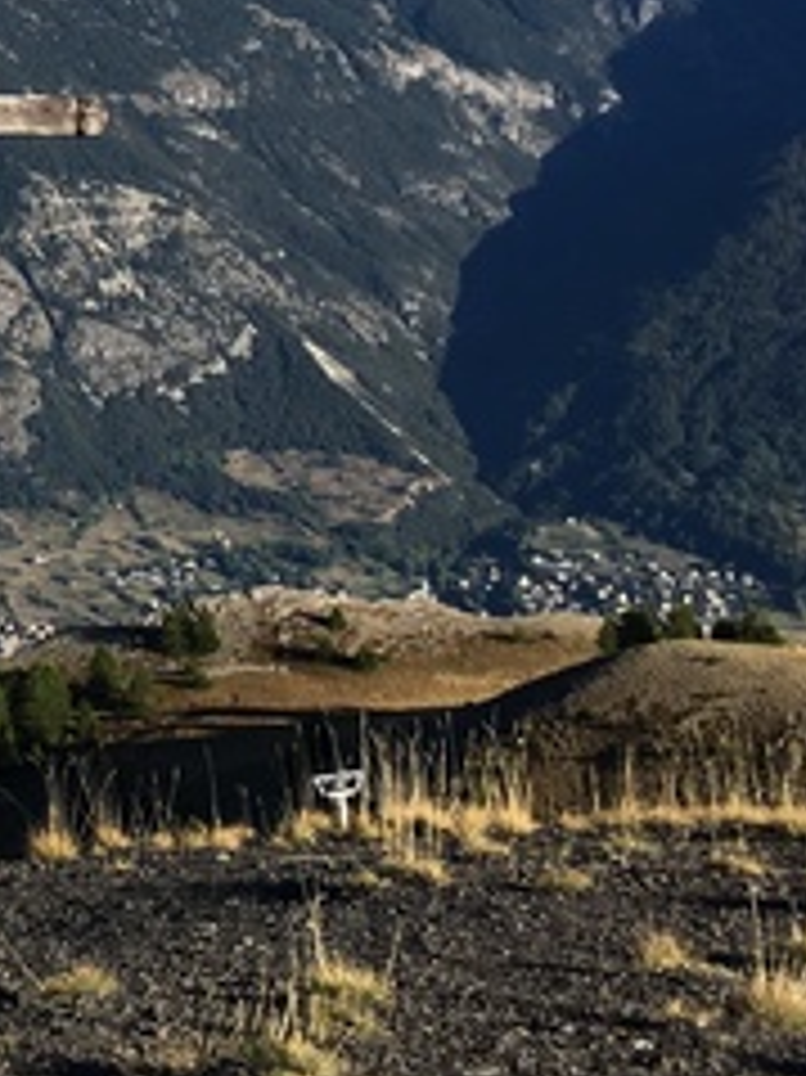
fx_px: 3169
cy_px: -149
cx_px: -176
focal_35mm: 102
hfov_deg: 14.0
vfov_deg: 18.4
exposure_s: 1/1399
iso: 25
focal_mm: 4.15
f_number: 2.2
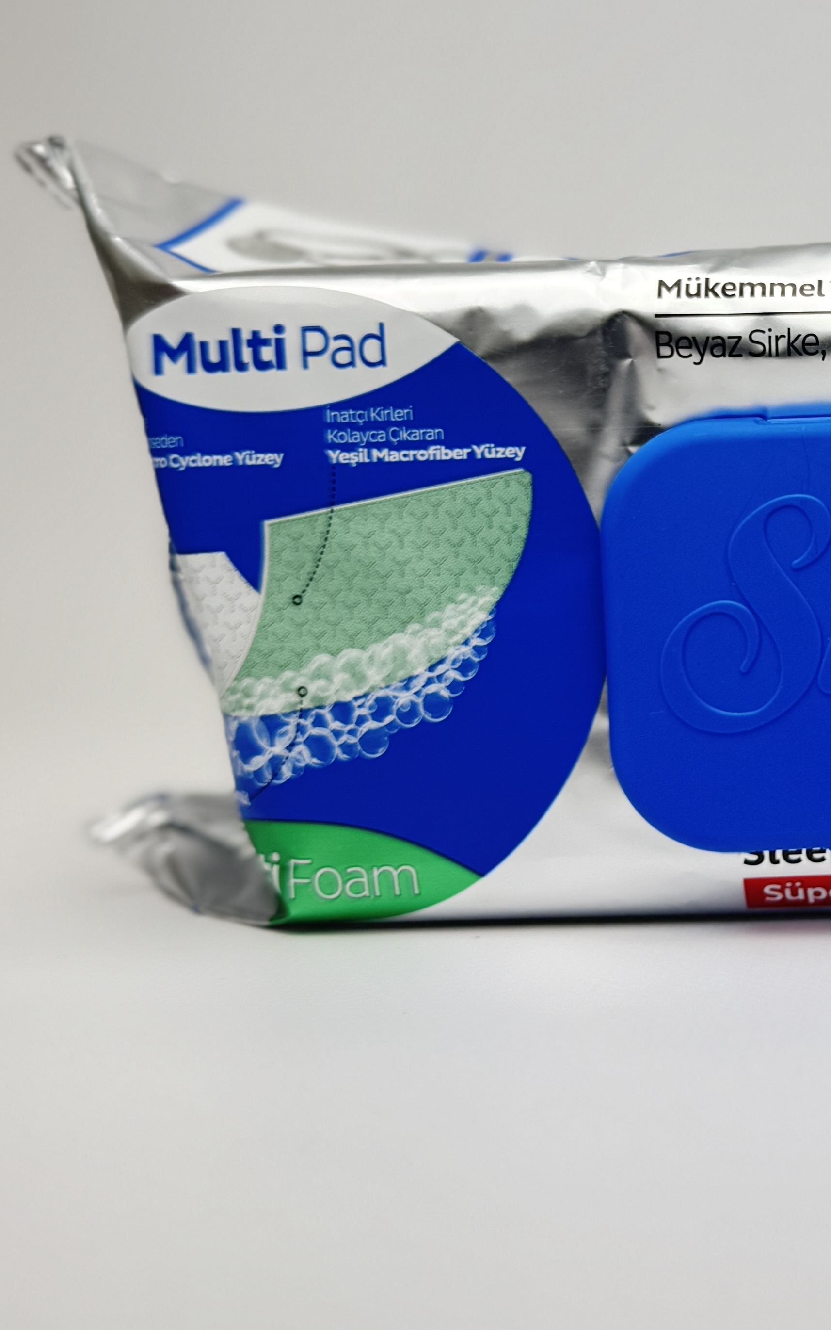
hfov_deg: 22.7
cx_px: 957
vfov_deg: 38.0
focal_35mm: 53
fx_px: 1920
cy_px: 514
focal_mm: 6.76
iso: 80
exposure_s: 1/123
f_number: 1.78
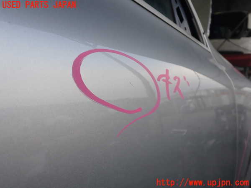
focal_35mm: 30
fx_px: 218
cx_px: 126
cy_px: 94
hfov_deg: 60.0
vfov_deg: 46.8
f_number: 3.2
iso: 100
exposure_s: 1/160
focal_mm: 5.4
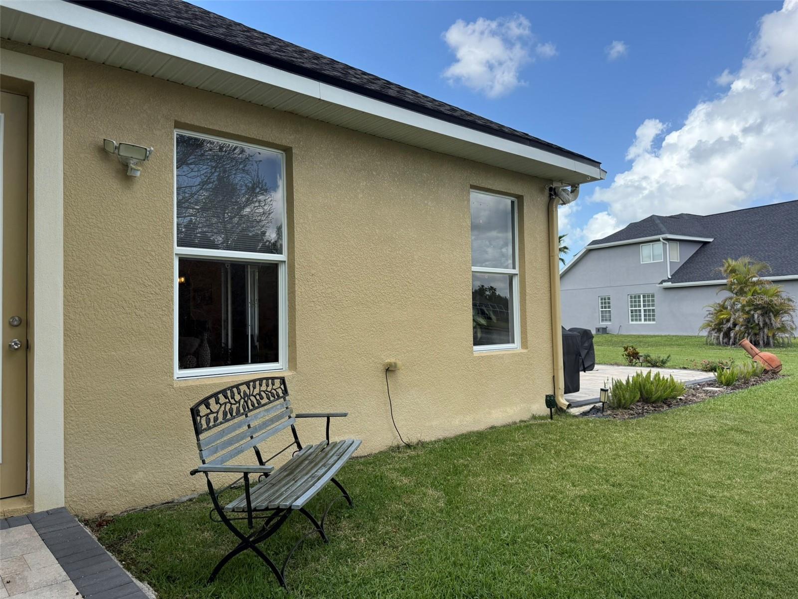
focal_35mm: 24
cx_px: 399
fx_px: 553
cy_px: 300
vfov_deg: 56.8
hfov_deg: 71.6
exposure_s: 1/2801
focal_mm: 6.76
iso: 100
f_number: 1.78
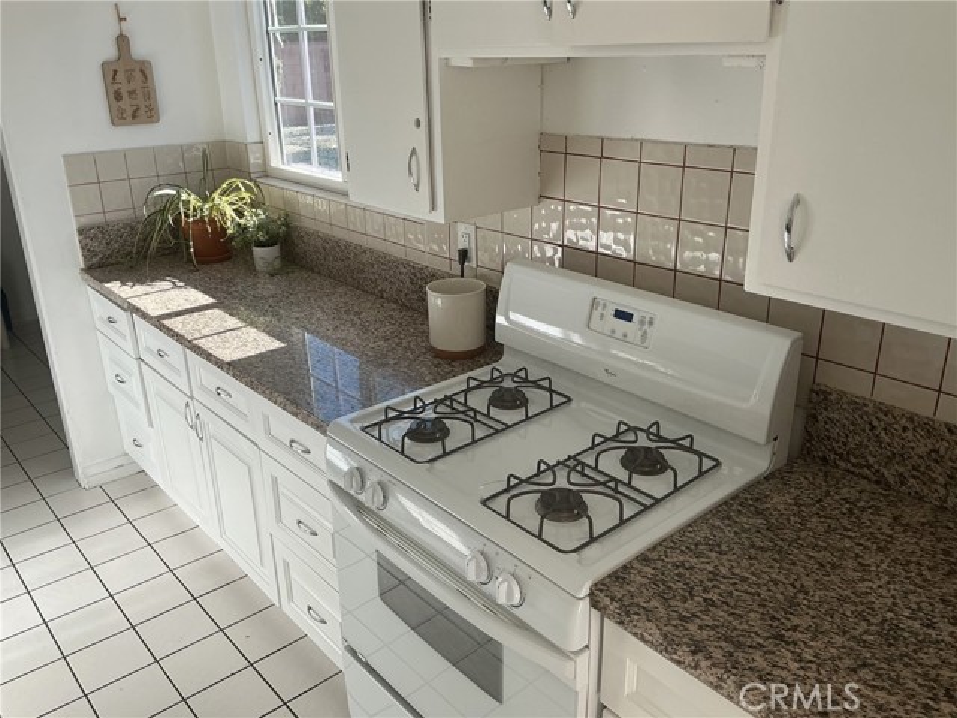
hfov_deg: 61.7
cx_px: 478
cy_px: 359
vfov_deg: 48.2
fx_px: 802
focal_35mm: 29
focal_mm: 3
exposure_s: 1/307
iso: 25
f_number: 1.8
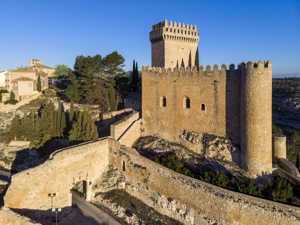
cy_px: 112
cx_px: 150
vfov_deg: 56.8
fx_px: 208
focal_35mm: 24
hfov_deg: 71.6
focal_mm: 4.5
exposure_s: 1/800
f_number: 2.8
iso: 100
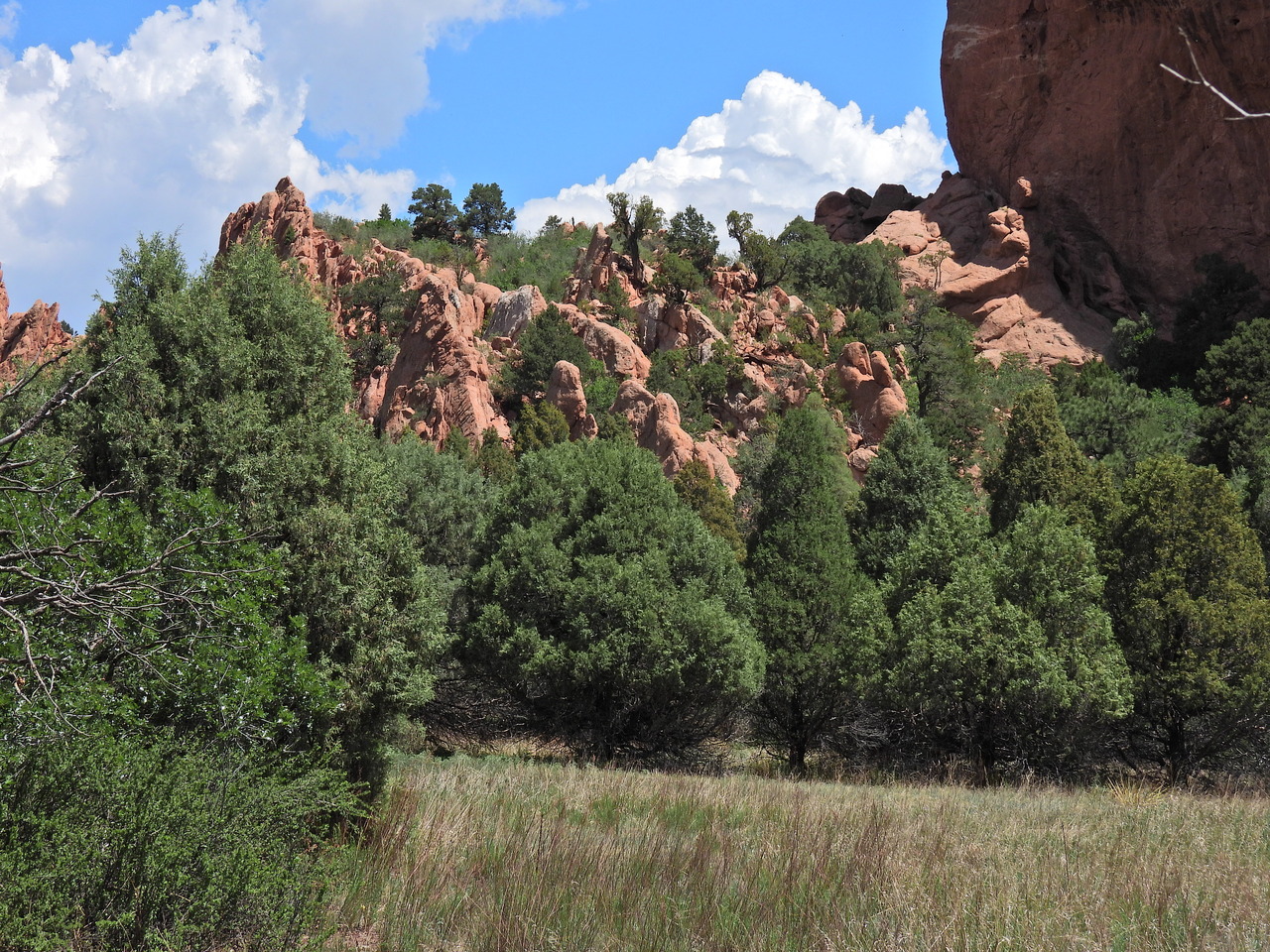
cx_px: 635
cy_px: 476
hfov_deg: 23.0
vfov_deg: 17.4
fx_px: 3119
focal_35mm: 85
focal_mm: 15.2
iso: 100
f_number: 4
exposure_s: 1/1600
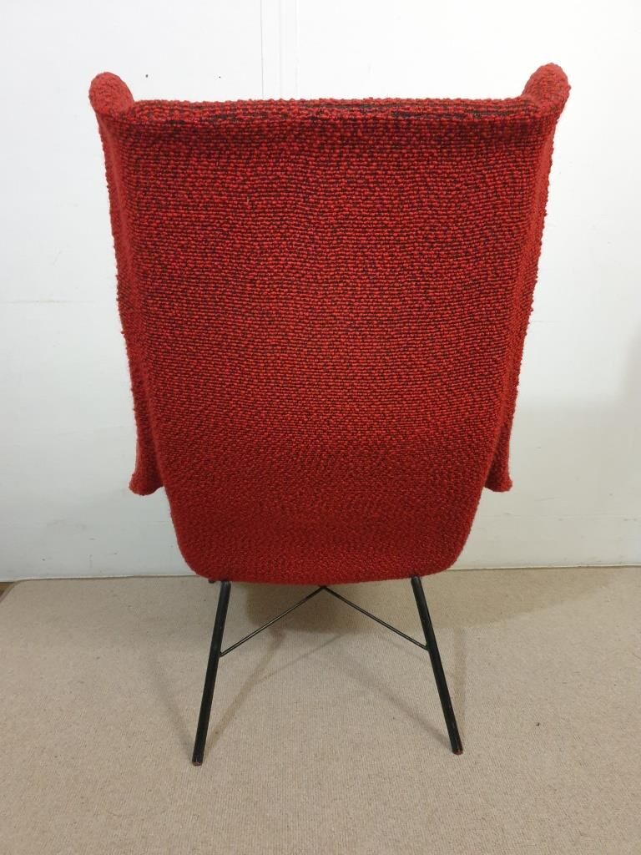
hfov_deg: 53.1
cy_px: 428
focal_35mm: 26
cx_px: 320
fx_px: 642
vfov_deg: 67.3
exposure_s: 1/50
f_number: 1.5
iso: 400
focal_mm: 4.3
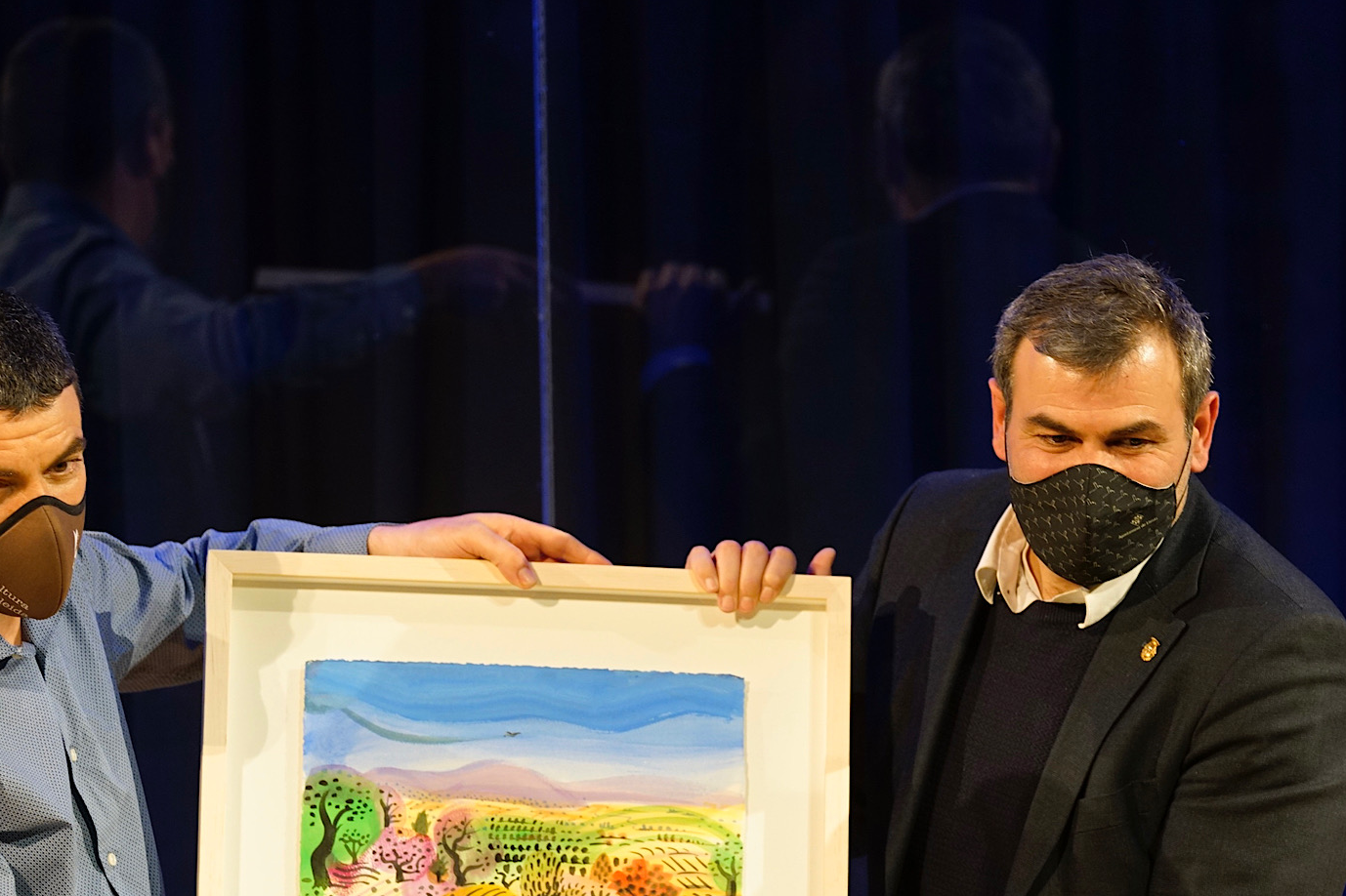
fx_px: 10055
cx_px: 544
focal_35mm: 269
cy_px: 634
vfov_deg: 5.1
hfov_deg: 7.7
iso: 1250
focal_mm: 181
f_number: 4
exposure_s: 1/50
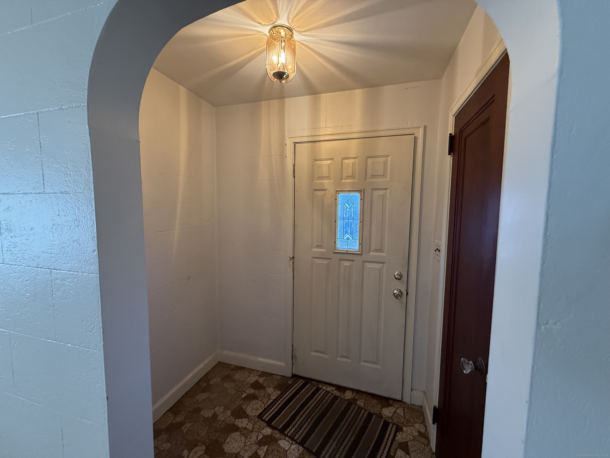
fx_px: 247
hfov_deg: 102.1
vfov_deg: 85.7
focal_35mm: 14
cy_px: 229
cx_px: 305
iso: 400
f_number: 2.2
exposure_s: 1/120
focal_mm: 2.22
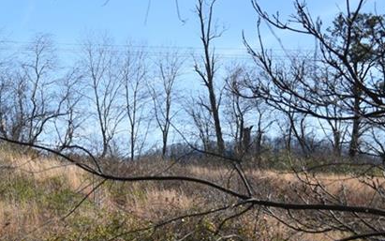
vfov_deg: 13.2
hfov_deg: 20.0
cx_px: -47
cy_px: 169
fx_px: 1039
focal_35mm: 99
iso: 400
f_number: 5
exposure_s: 1/1600
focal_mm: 26
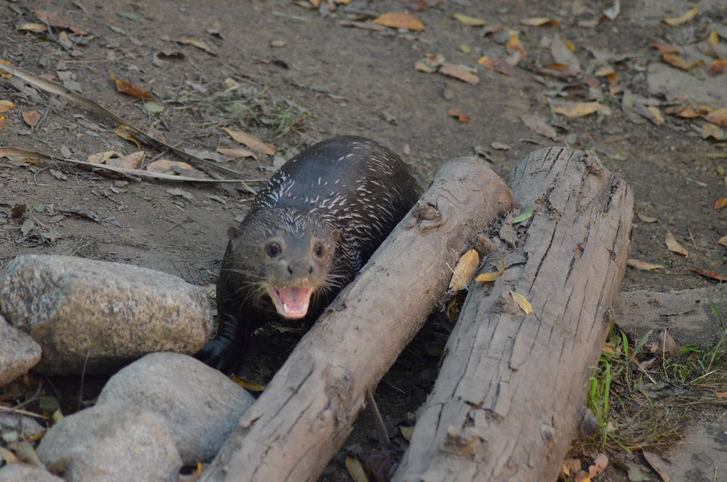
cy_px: 241
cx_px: 364
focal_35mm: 248
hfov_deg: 8.3
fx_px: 4988
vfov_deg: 5.5
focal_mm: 165
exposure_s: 1/500
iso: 3200
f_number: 4.5
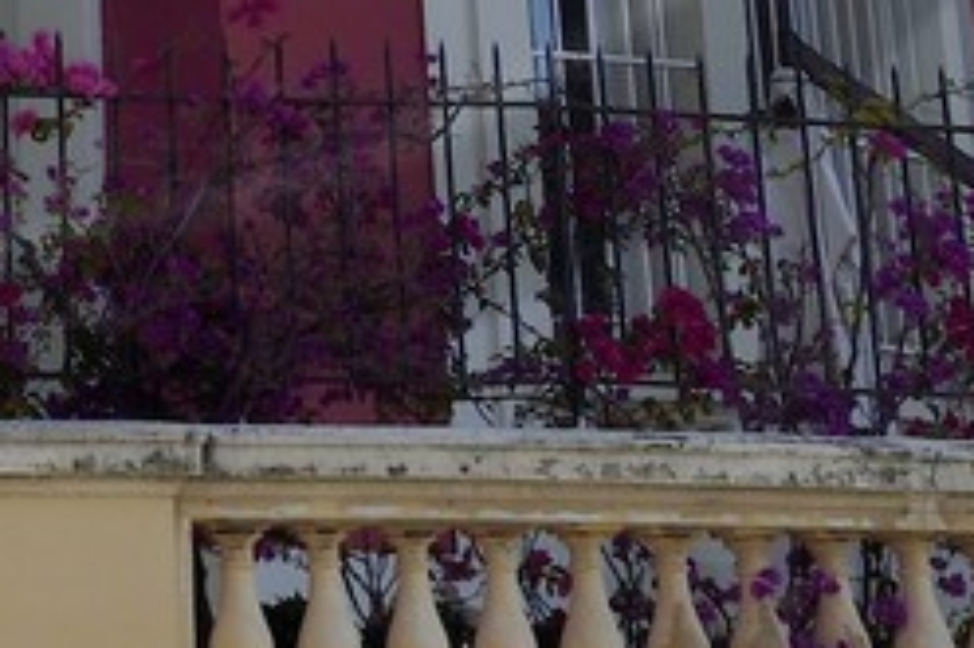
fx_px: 4191
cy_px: -1180
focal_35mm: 155
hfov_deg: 12.9
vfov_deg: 7.8
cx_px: -189
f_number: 10
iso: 200
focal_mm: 24
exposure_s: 1/250
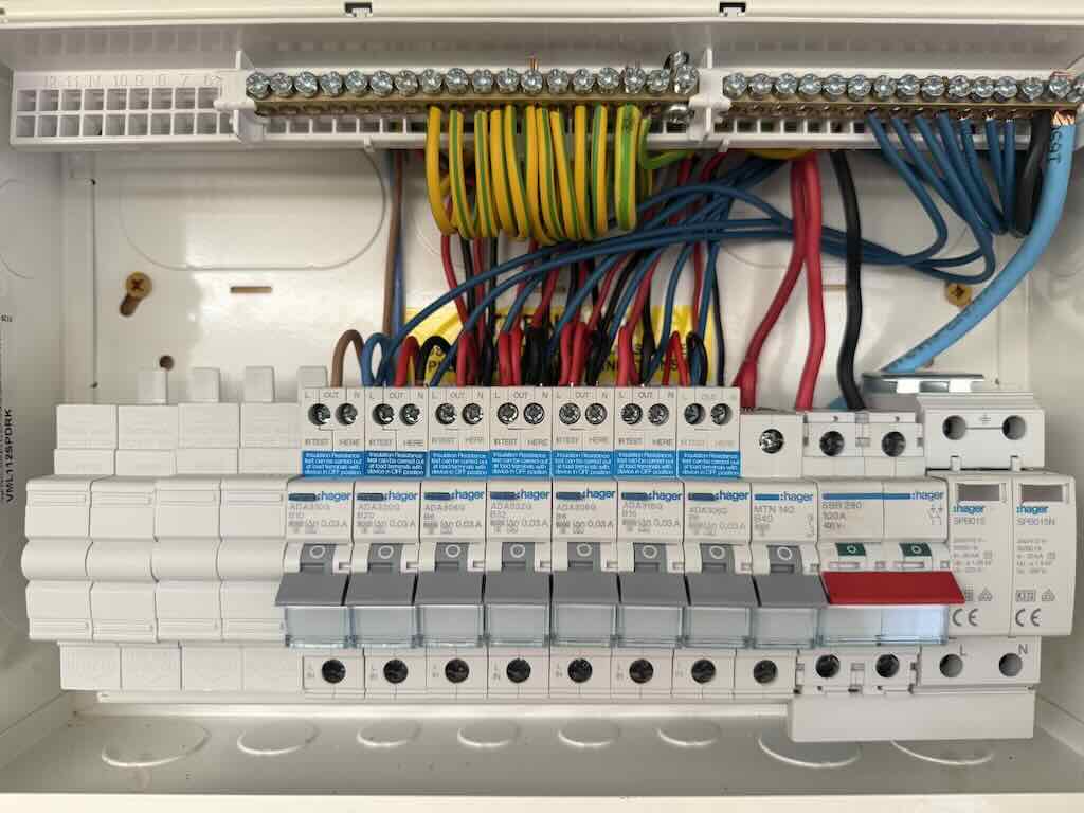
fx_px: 752
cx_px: 542
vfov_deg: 56.8
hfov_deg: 71.6
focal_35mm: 24
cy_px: 406
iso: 250
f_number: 1.78
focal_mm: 6.76
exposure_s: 1/60
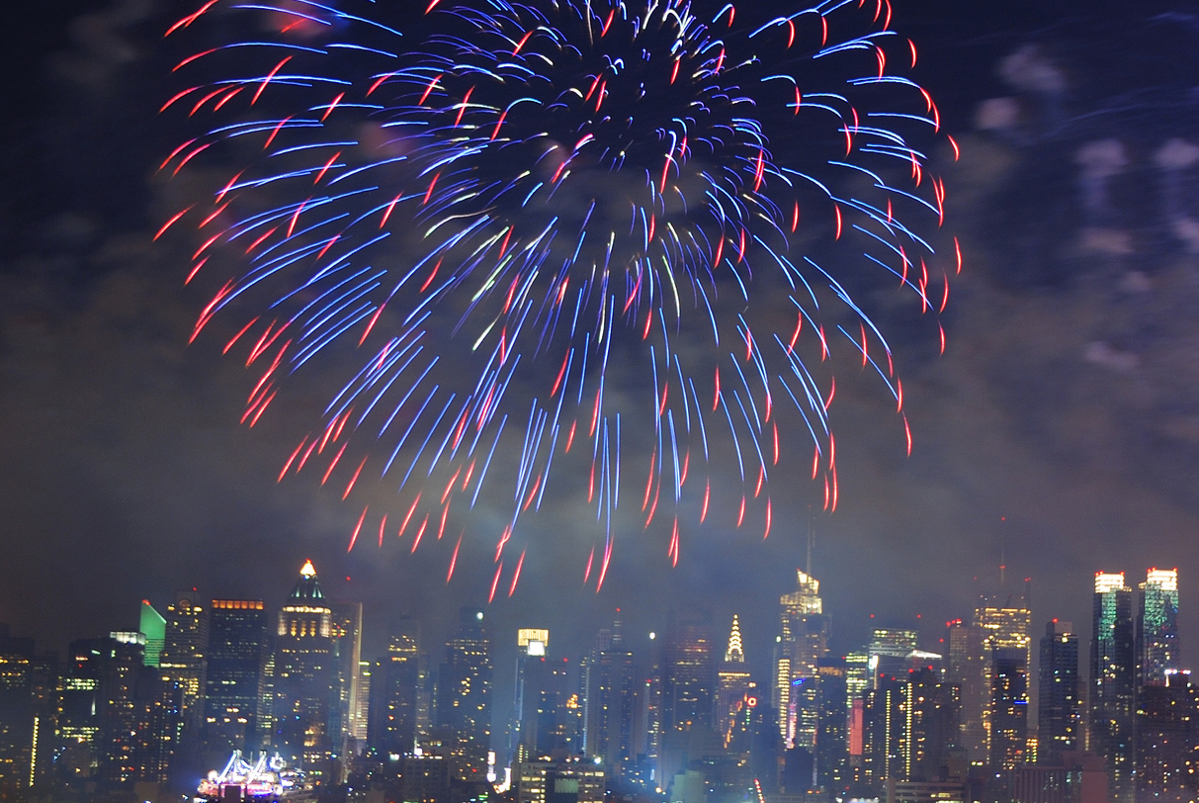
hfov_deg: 26.1
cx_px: 973
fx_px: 2530
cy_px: 383
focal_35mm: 76
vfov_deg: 18.0
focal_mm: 29
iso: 100
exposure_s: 4
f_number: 5
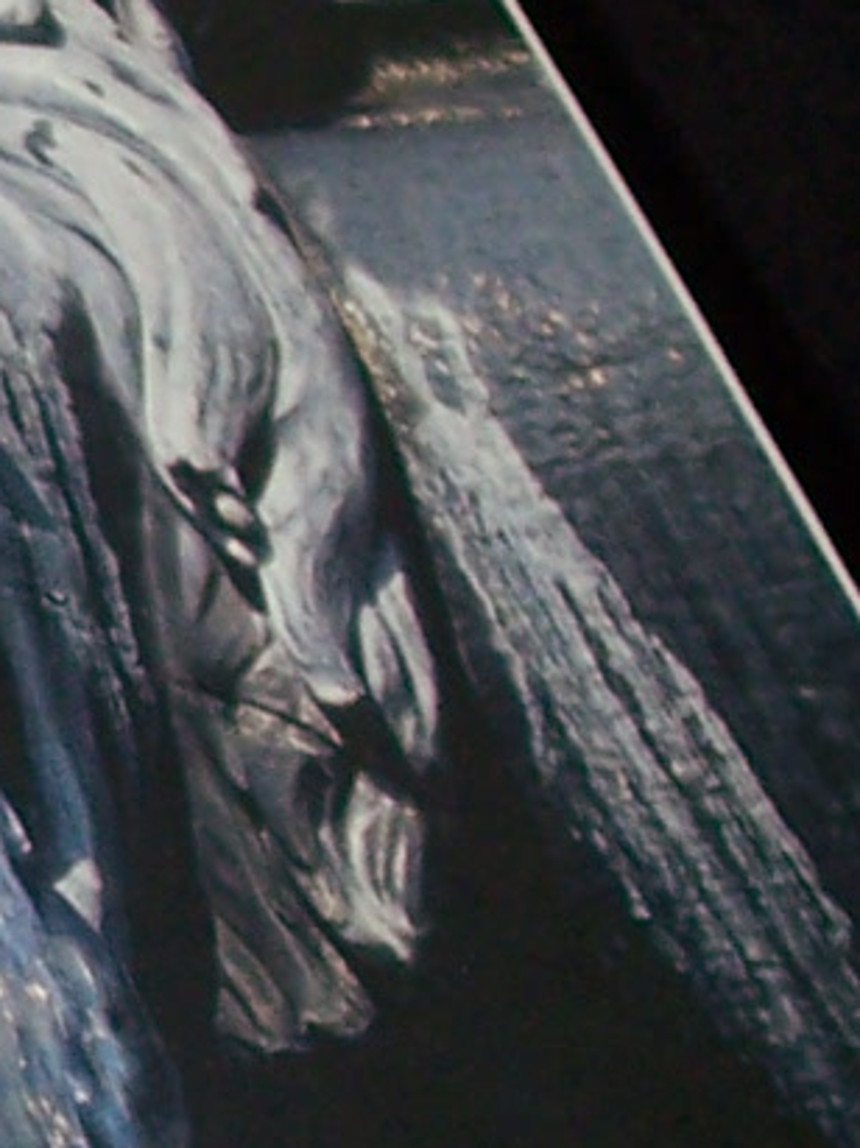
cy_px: 1025
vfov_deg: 6.7
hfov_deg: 4.8
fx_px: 9843
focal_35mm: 297
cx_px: -1357
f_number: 3.2
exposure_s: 1/80
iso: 80
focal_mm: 8.7
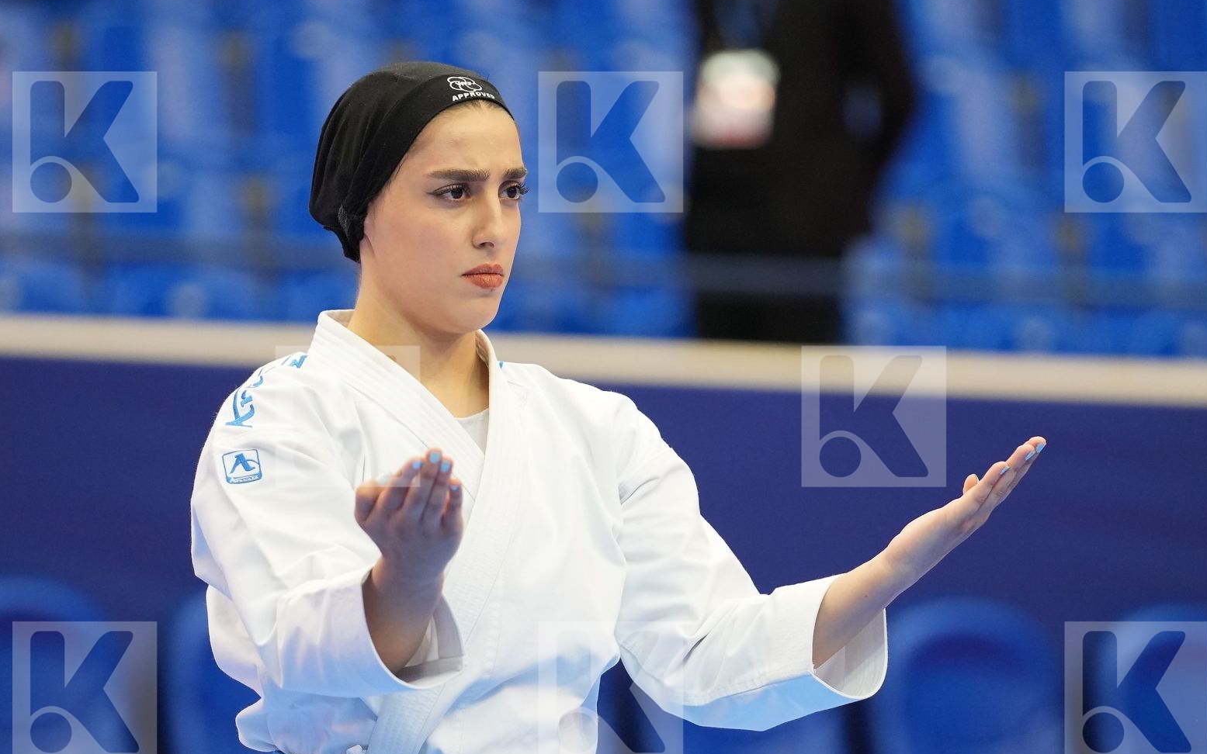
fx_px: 11645
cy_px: 417
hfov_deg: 5.9
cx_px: 611
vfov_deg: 3.7
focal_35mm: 354
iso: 1600
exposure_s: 1/500
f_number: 2.8
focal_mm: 200
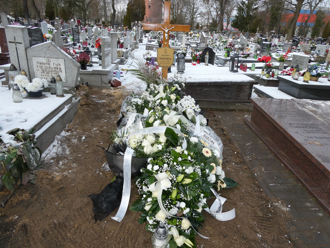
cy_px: 124
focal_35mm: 24
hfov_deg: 71.6
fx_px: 229
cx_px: 165
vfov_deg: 56.8
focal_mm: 4.3
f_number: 3.3
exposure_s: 1/160
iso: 80
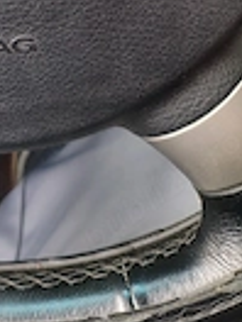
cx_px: -95
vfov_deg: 21.9
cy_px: -141
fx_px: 708
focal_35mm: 76
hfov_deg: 17.8
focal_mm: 4.71
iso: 257
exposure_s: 1/50.1
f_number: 1.7
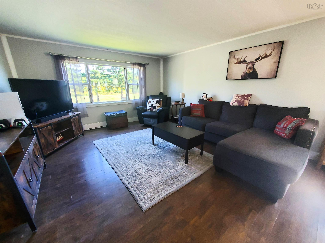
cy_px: 122
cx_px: 162
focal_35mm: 13
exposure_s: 1/52
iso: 250
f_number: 2.2
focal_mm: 1.8
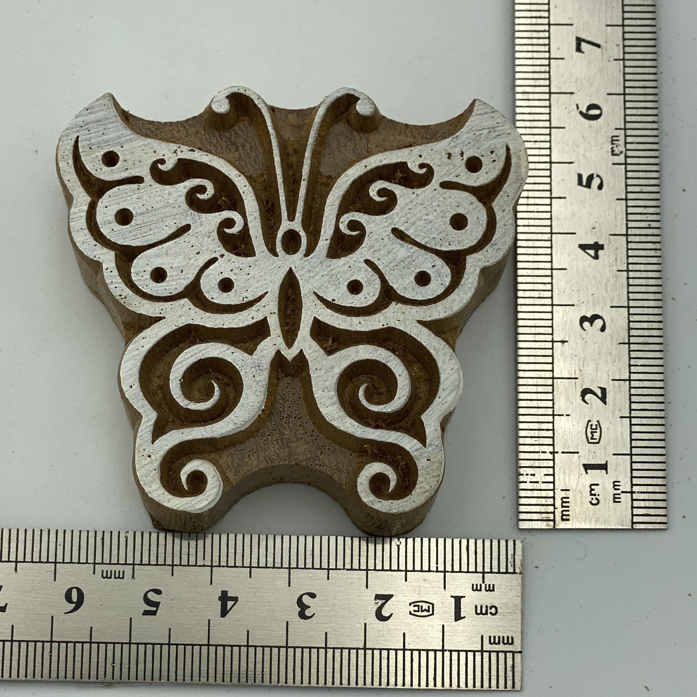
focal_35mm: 80
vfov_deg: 21.6
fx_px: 1822
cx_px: 292
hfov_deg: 21.6
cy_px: 389
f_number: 2
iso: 20
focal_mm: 6
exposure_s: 1/773
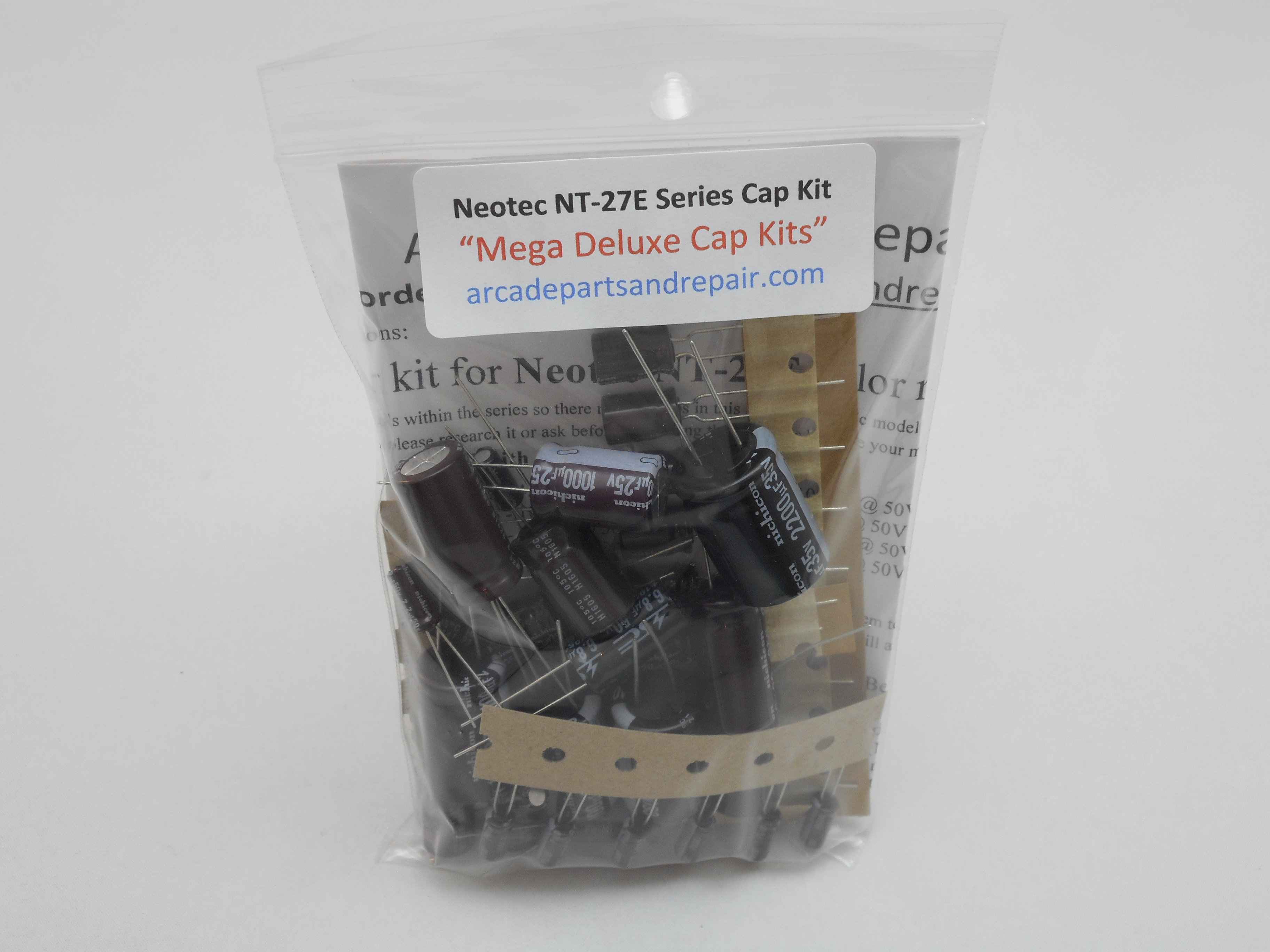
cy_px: 476
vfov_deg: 32.9
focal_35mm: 44
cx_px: 635
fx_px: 1614
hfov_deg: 42.9
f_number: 4.7
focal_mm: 7.9
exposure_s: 1/30
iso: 110
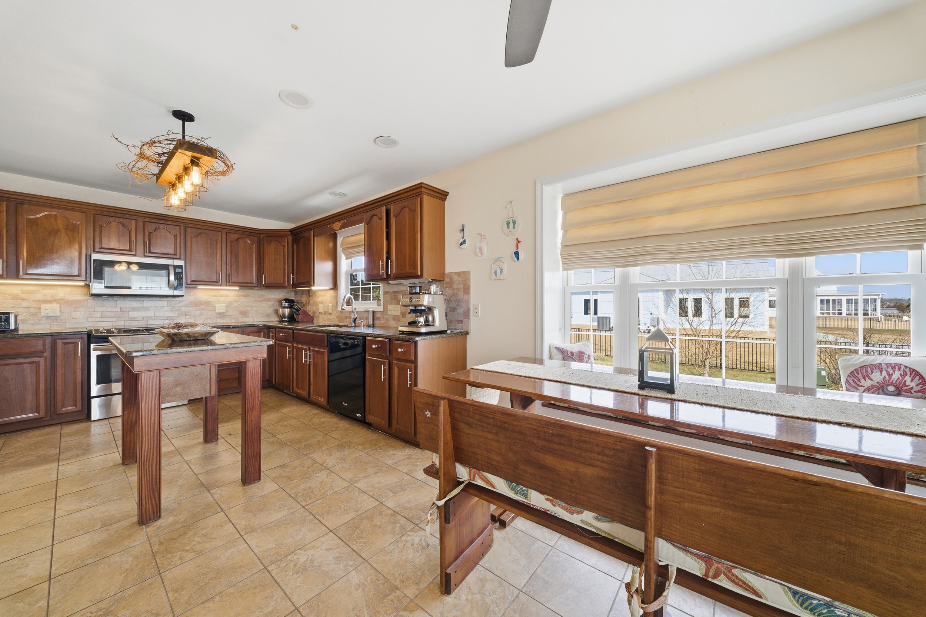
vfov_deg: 90.0
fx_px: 309
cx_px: 463
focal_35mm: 12
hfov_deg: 112.6
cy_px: 308
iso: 250
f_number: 9
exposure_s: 1/125
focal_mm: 12
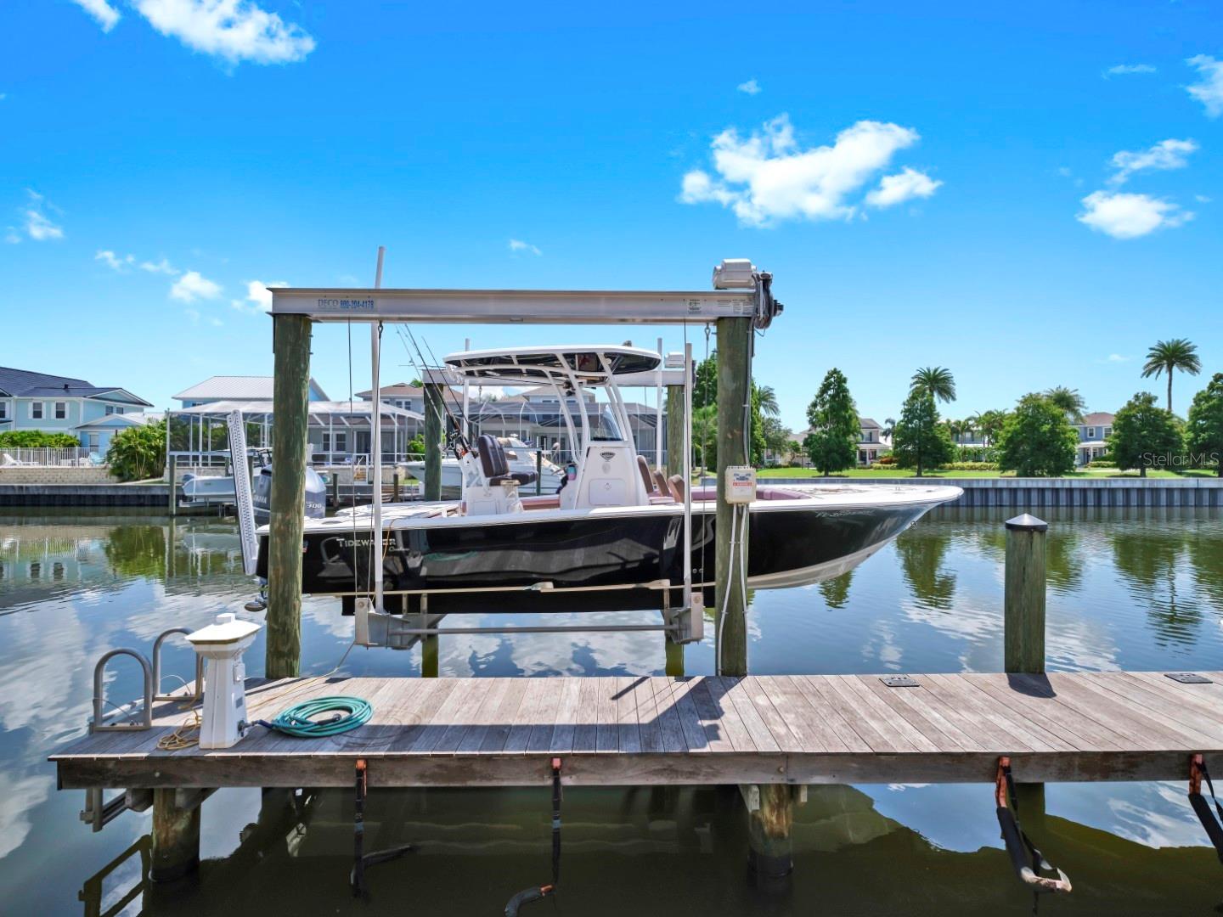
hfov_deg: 94.5
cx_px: 612
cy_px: 458
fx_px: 565
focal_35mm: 16
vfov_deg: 78.1
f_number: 4
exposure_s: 1/4000
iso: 640
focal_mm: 20
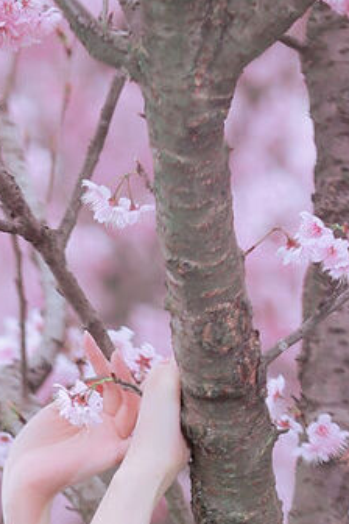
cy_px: 927
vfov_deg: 2.4
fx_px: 12272
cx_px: -301
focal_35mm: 844
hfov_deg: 1.6
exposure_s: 1/400
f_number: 2.8
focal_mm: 180
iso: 250
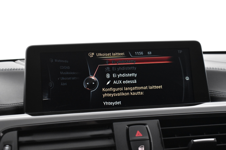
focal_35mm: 60
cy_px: 75
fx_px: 377
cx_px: 113
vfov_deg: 22.6
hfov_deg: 33.4
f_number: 5
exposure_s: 1/25
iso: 3200
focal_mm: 40
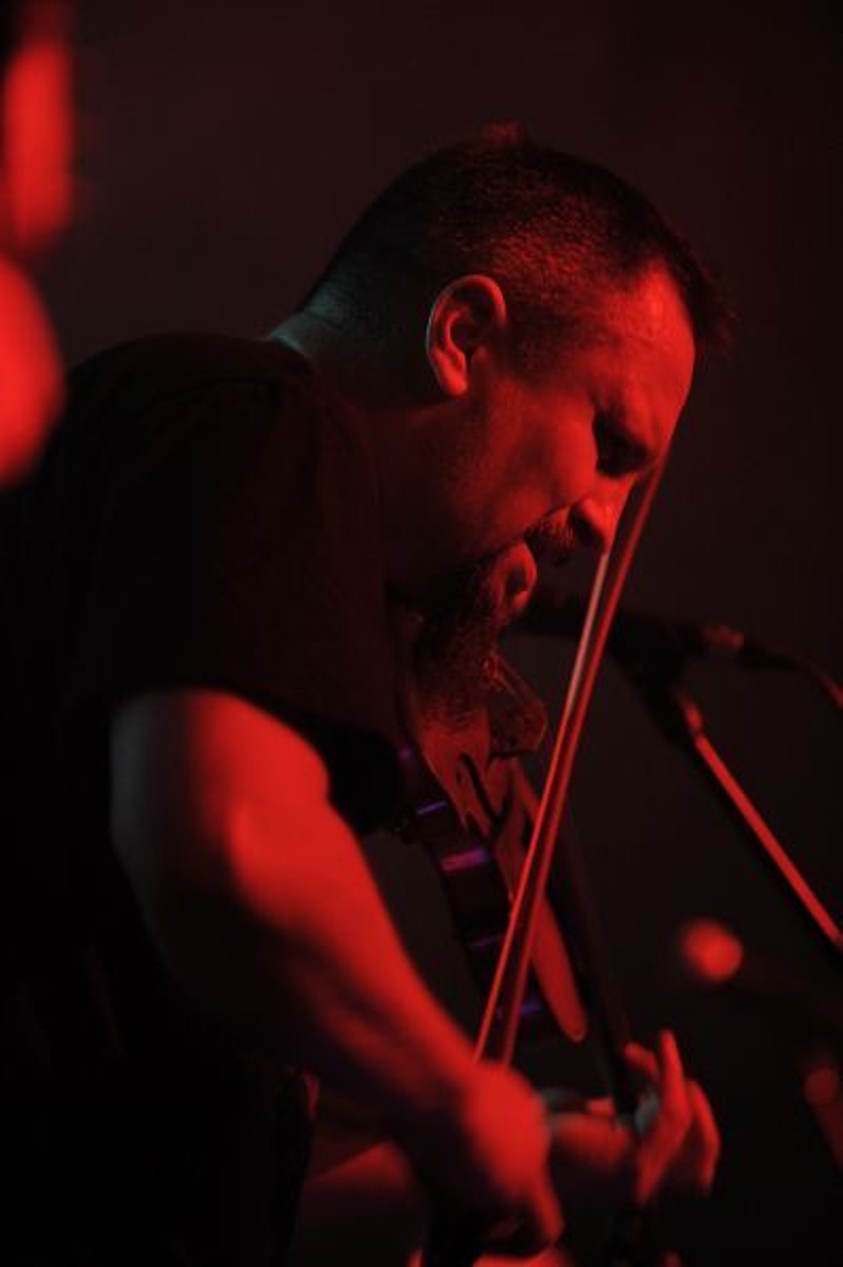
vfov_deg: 10.3
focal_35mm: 200
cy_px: 634
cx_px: 422
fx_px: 7037
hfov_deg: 6.9
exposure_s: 1/30
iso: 1600
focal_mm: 200
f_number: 3.2
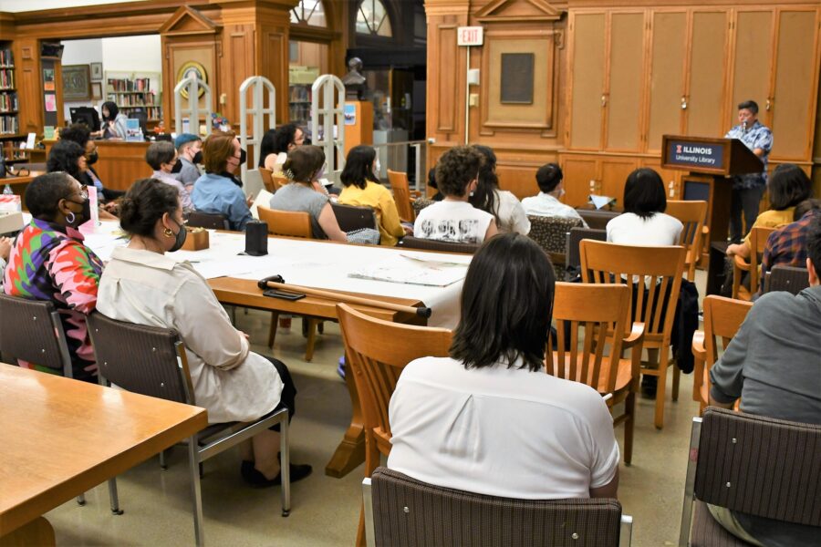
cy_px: 274
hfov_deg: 53.1
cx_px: 410
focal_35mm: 36
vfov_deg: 36.9
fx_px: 821
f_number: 3.5
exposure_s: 1/160
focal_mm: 18
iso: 800
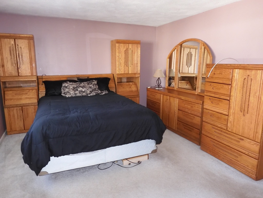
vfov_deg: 56.8
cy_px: 99
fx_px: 182
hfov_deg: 71.6
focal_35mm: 24
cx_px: 132
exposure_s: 1/30
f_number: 3.4
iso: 560
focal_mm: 4.3
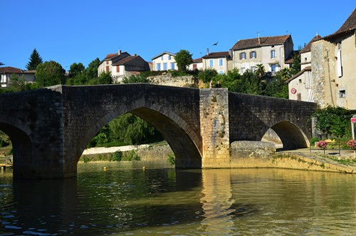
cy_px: 118
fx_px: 562
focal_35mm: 57
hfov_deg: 35.1
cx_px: 178
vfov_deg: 23.7
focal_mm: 38
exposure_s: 1/125
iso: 100
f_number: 11
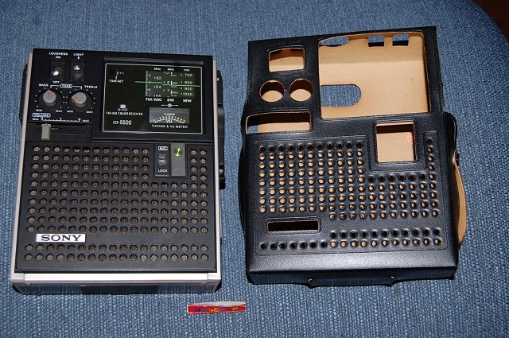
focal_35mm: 48
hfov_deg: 41.2
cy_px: 169
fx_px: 678
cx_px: 254
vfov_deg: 28.0
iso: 200
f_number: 5.6
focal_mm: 32
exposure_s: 1/125
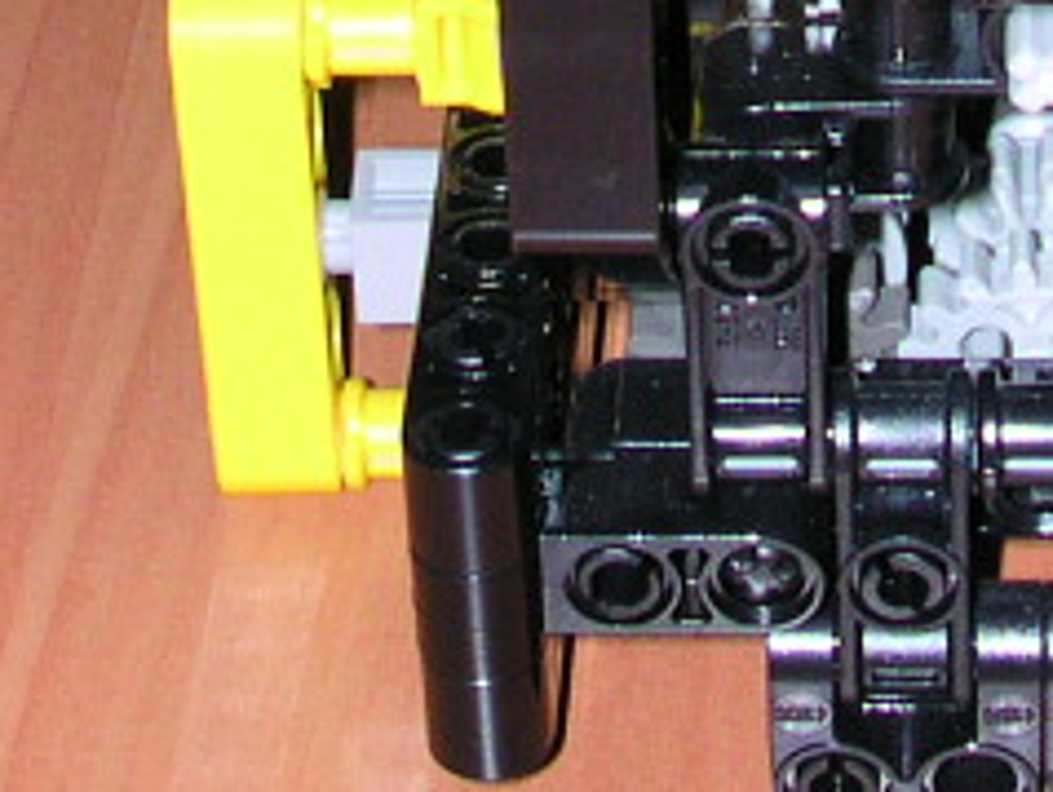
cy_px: -580
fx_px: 4842
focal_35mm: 159
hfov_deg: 12.4
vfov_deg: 9.0
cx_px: 633
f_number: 4.5
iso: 100
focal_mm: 5.6
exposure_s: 1/60
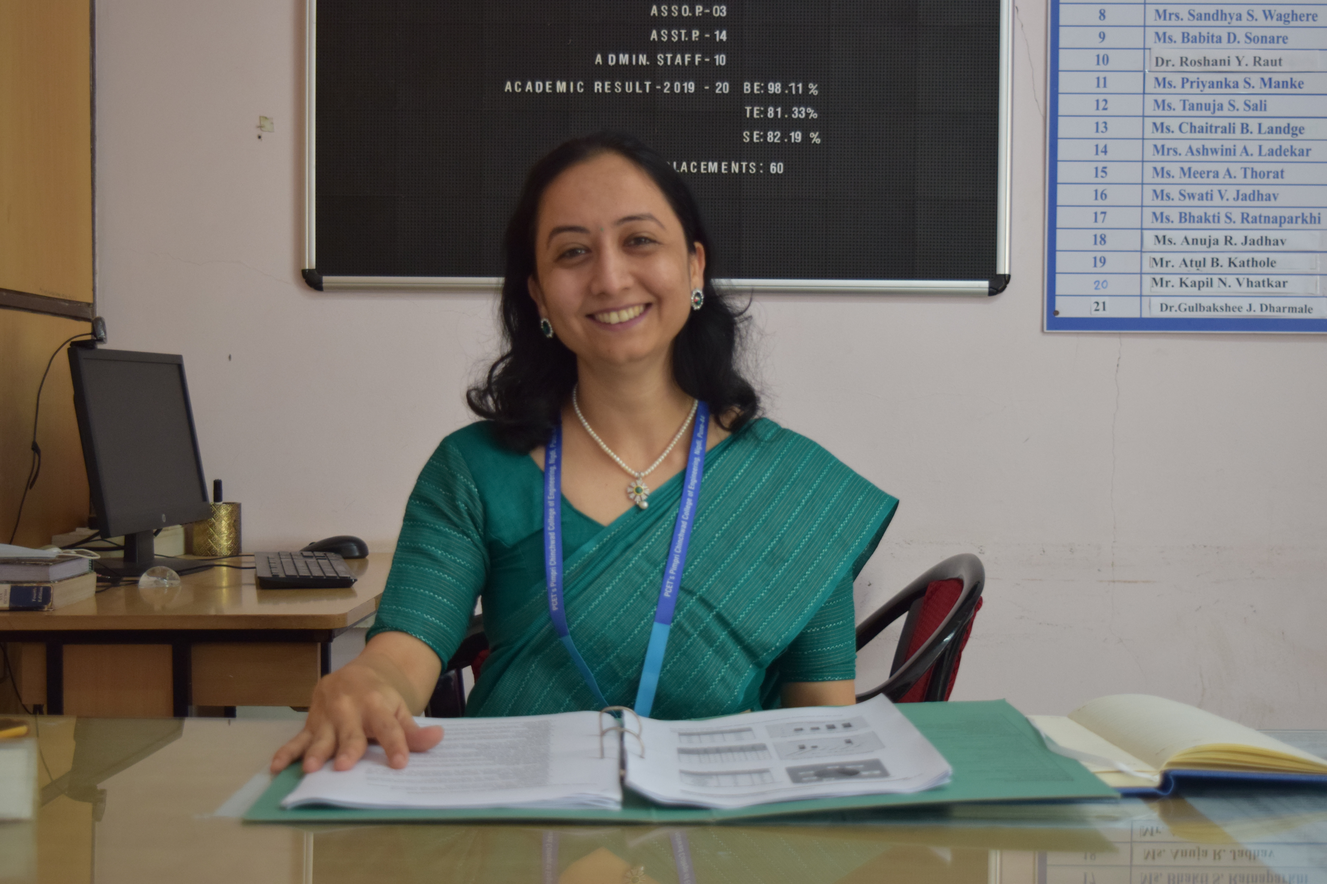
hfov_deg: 38.9
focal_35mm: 51
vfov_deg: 26.5
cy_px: 442
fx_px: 1880
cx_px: 664
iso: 800
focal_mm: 34
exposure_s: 1/60
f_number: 4.5
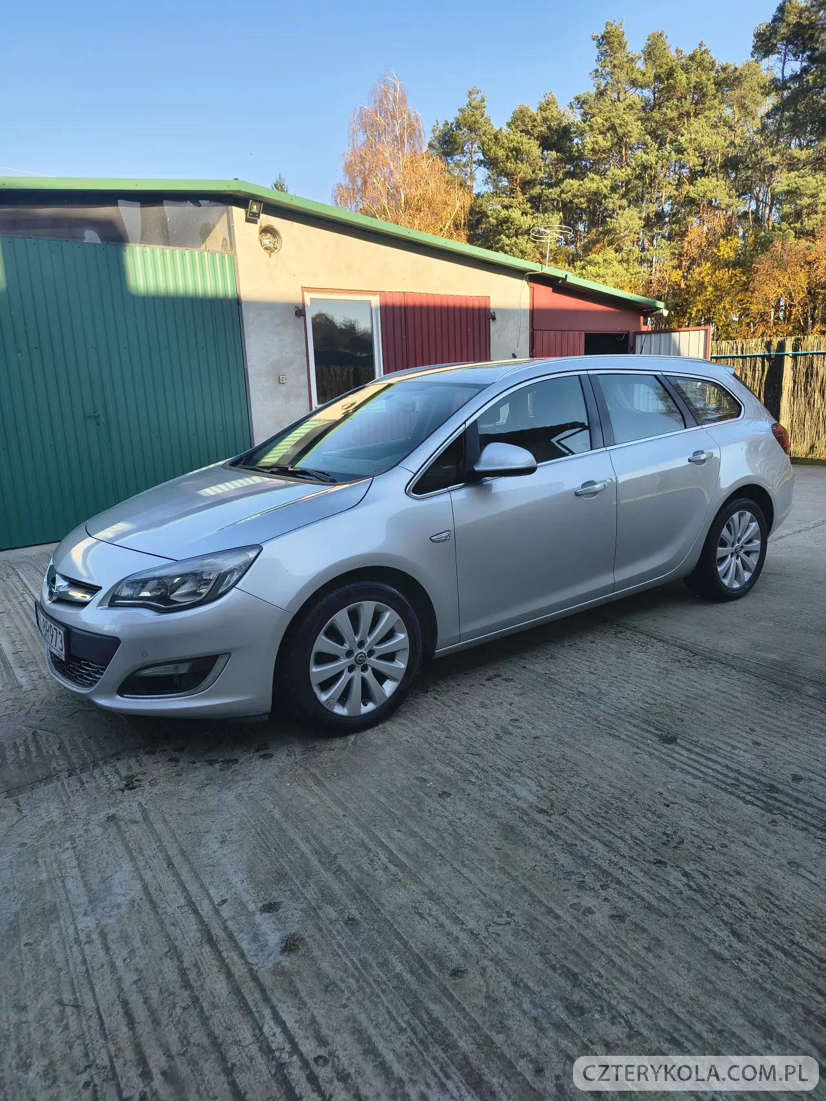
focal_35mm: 24
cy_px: 550
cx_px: 413
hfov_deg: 56.8
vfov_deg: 71.6
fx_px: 764
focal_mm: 5.56
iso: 100
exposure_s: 1/628
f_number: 1.8
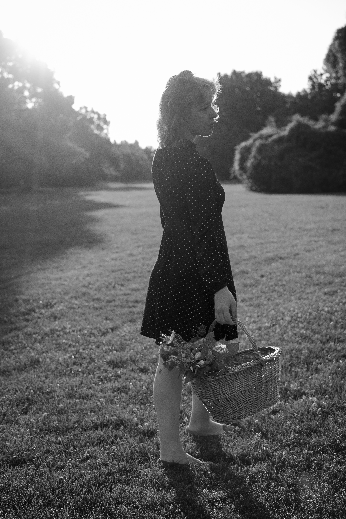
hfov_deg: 27.0
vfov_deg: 39.6
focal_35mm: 50
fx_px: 721
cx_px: 173
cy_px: 260
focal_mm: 33
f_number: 2.8
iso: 200
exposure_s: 1/800
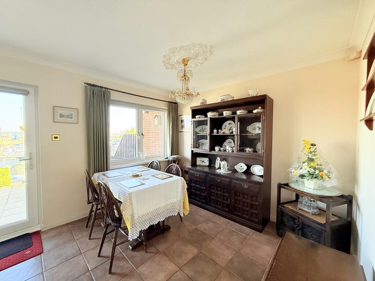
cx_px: 188
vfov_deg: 85.7
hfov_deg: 102.1
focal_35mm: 14
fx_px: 152
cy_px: 140
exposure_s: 1/99
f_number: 2.2
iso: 200
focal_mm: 2.22
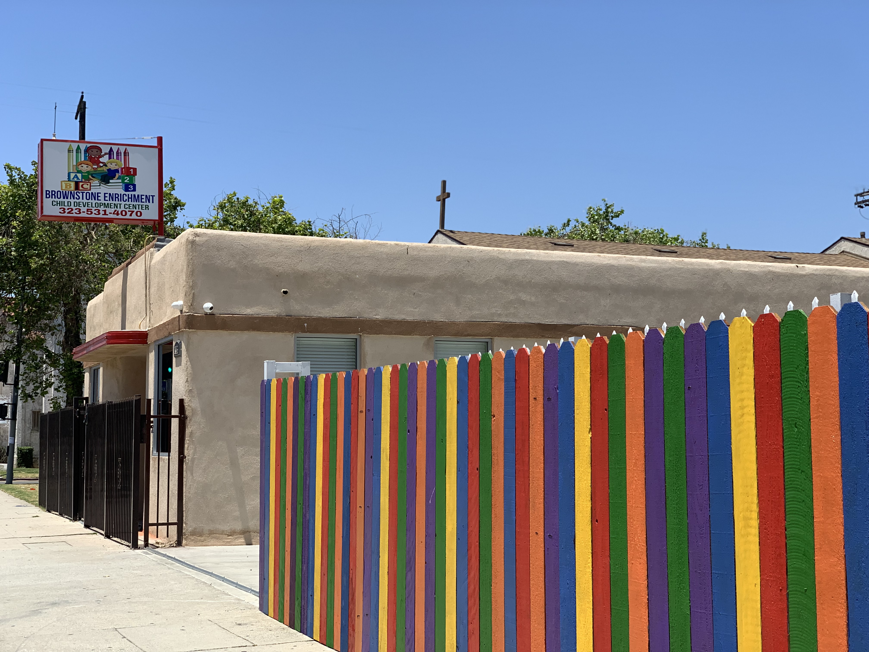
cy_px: 326
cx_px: 434
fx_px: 1305
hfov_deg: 36.8
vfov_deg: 28.0
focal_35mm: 52
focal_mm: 6
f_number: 2.4
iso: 16
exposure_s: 1/1170
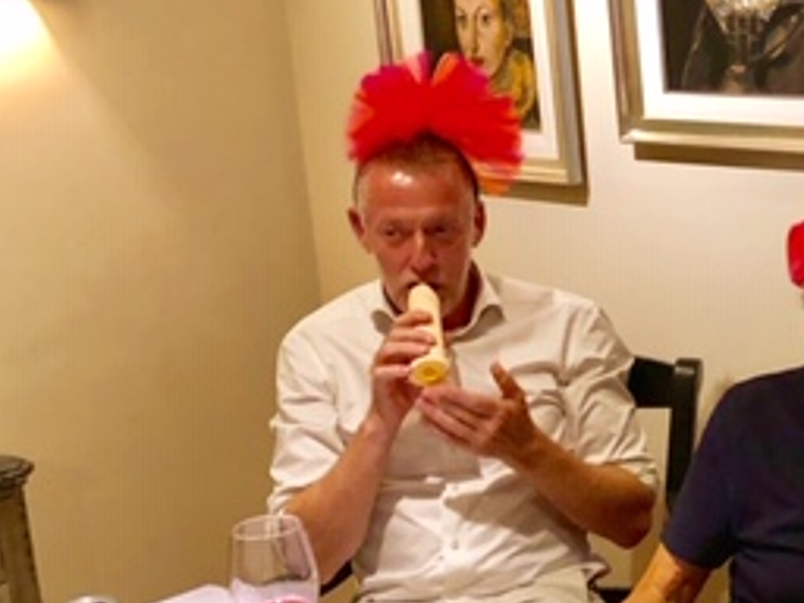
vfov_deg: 21.0
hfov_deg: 25.3
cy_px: 367
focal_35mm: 70
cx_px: 936
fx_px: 1626
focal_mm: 3.99
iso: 100
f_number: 1.8
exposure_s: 1/11
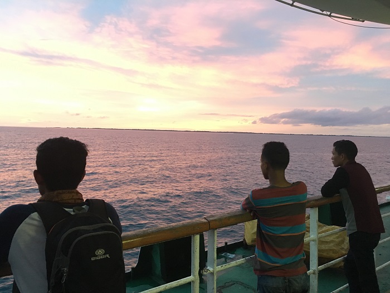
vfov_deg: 48.2
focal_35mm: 29
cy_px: 146
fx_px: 327
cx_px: 195
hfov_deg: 61.7
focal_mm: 4.15
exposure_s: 1/33
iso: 200
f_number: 2.2
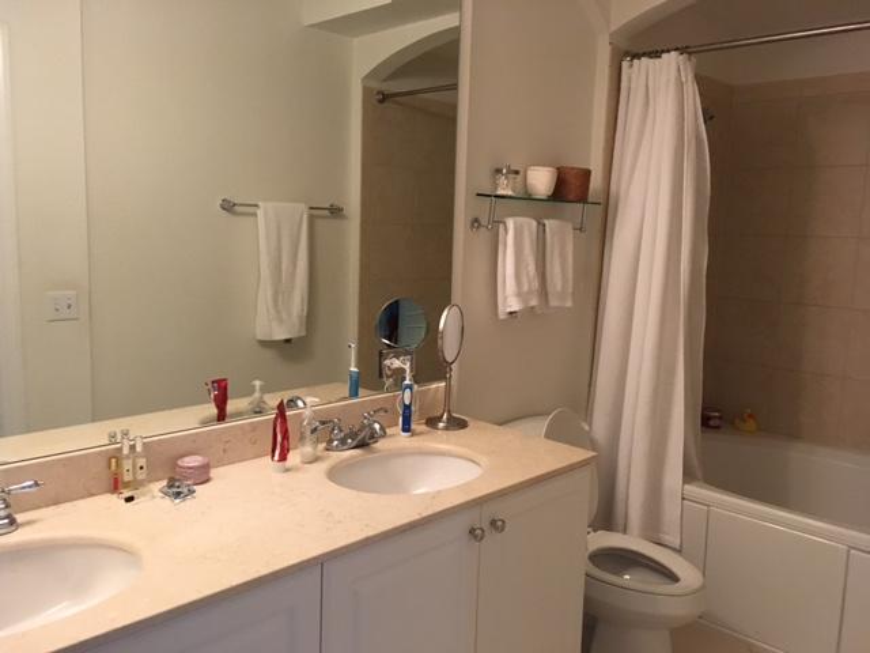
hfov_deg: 61.7
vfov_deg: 48.2
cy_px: 326
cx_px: 435
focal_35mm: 29
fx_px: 729
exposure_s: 1/30
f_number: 2.2
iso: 200
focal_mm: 4.15
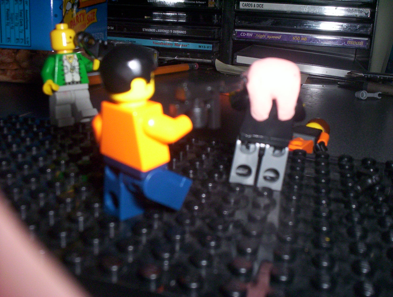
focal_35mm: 38
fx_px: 432
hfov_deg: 48.9
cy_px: 148
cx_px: 196
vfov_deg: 37.9
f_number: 4.5
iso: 140
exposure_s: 1/60
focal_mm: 4.99
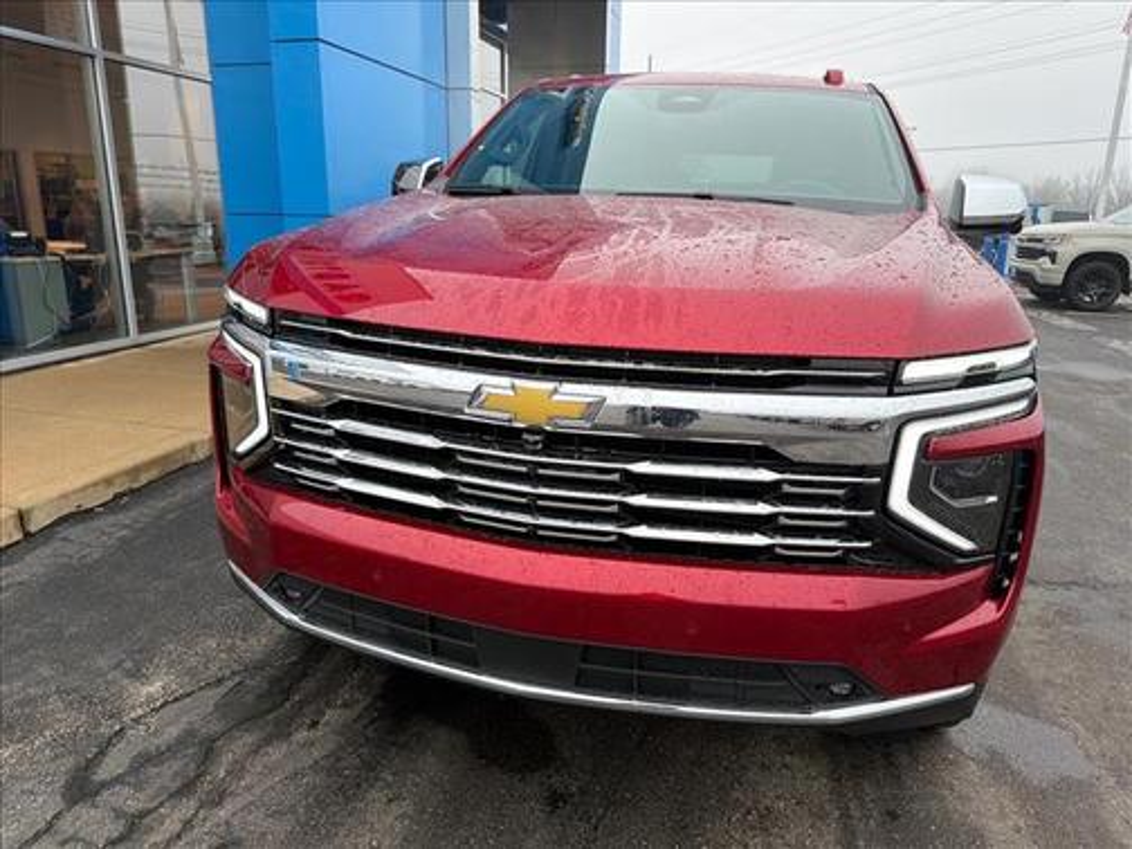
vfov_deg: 56.8
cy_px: 424
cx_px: 566
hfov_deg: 71.6
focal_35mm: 24
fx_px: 785
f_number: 1.78
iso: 80
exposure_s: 1/285
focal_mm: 6.76
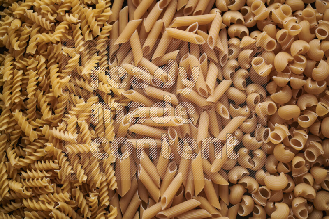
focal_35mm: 50
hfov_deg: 39.6
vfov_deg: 27.0
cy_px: 110
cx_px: 164
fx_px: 457
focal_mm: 50
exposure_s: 1/100
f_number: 8
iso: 160
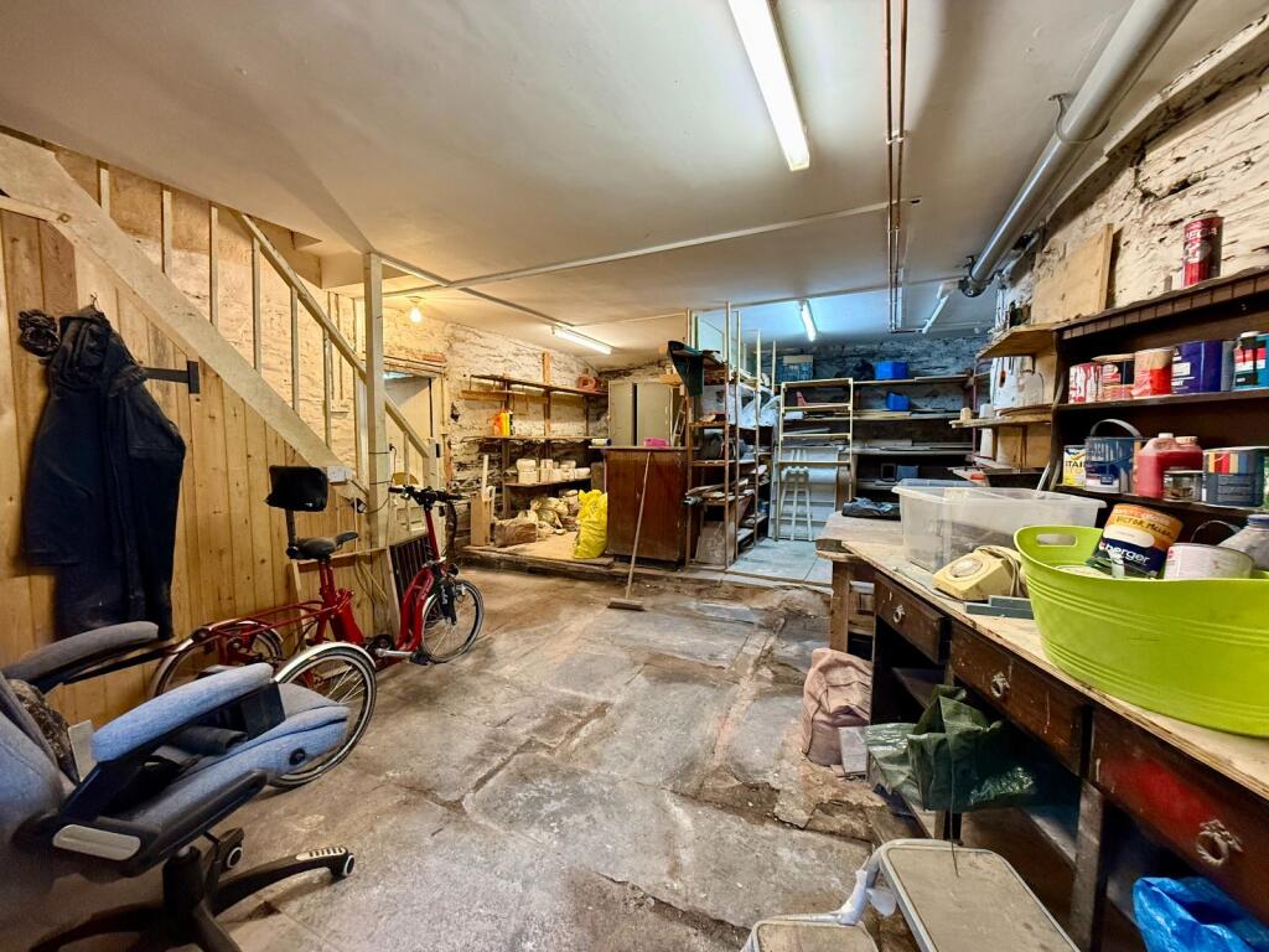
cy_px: 476
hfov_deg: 102.1
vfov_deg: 85.7
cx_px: 634
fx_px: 513
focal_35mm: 14
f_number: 2.2
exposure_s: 1/50
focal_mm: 2.22
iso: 400
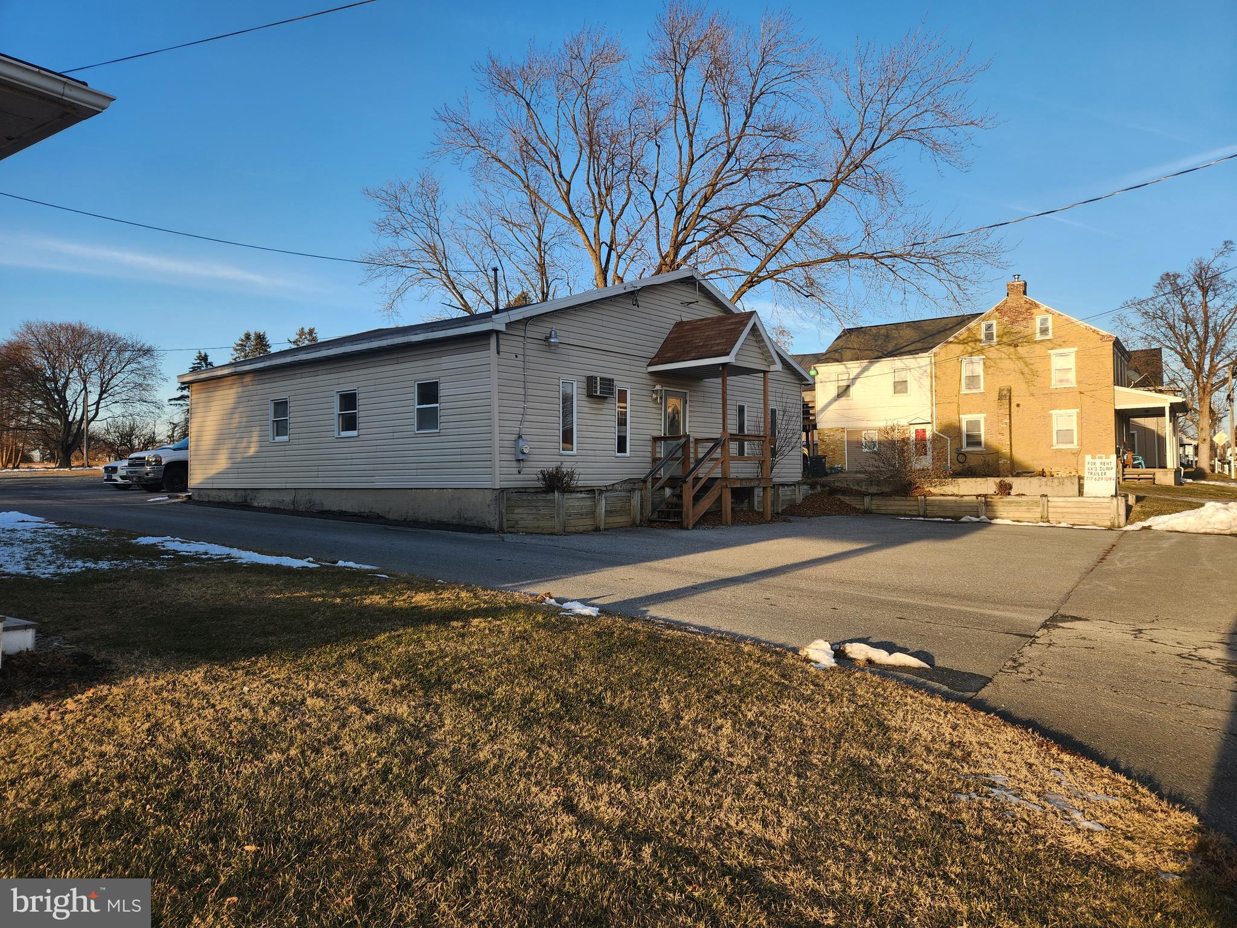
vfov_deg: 58.9
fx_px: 822
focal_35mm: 23
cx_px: 618
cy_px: 464
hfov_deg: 73.9
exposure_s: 1/548
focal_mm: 5.4
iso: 20
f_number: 1.8
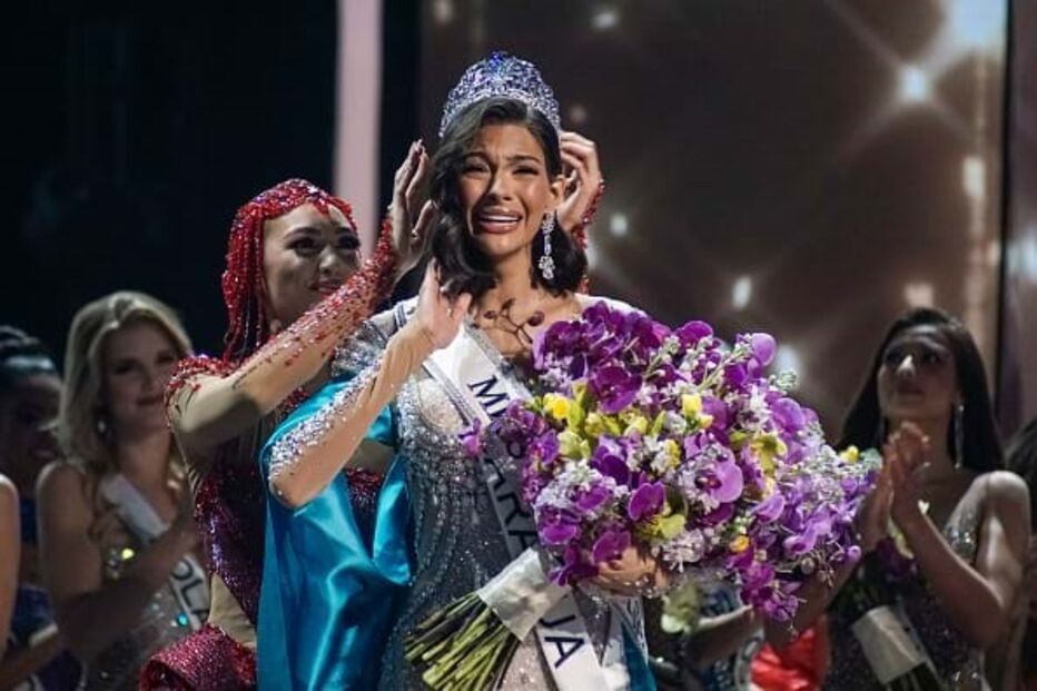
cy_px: 346
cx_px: 518
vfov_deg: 3.3
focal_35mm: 420
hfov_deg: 4.9
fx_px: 12095
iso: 1600
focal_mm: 280
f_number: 5.6
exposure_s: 1/125
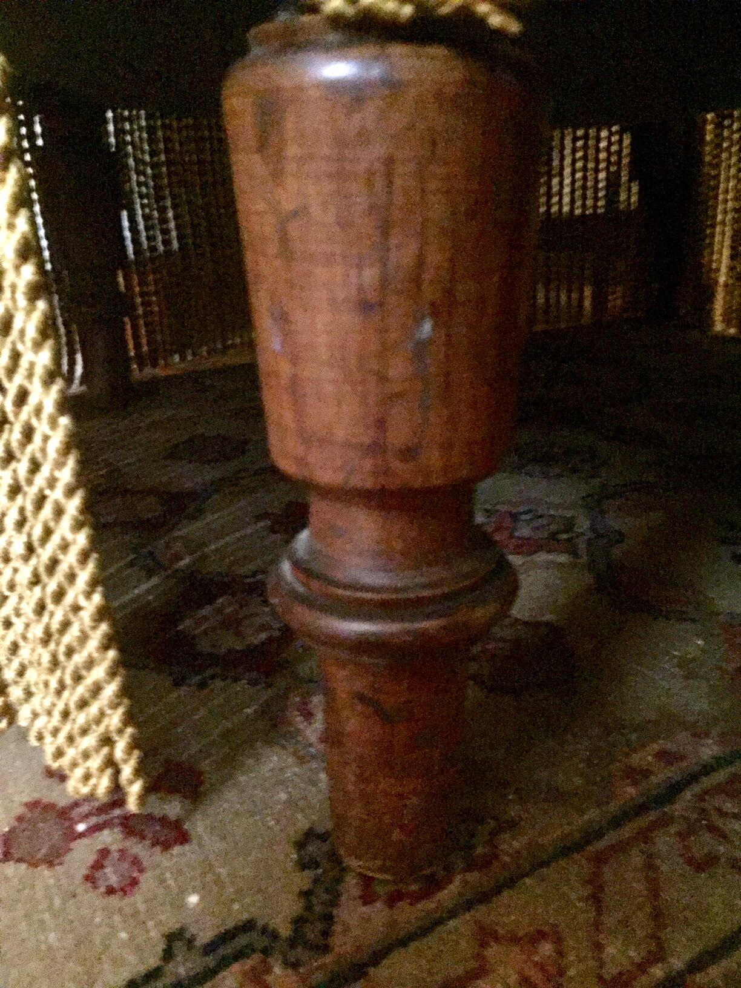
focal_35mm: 29
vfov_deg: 61.7
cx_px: 370
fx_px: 828
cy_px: 494
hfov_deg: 48.2
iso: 2000
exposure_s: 1/17
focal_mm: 4.15
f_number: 2.2
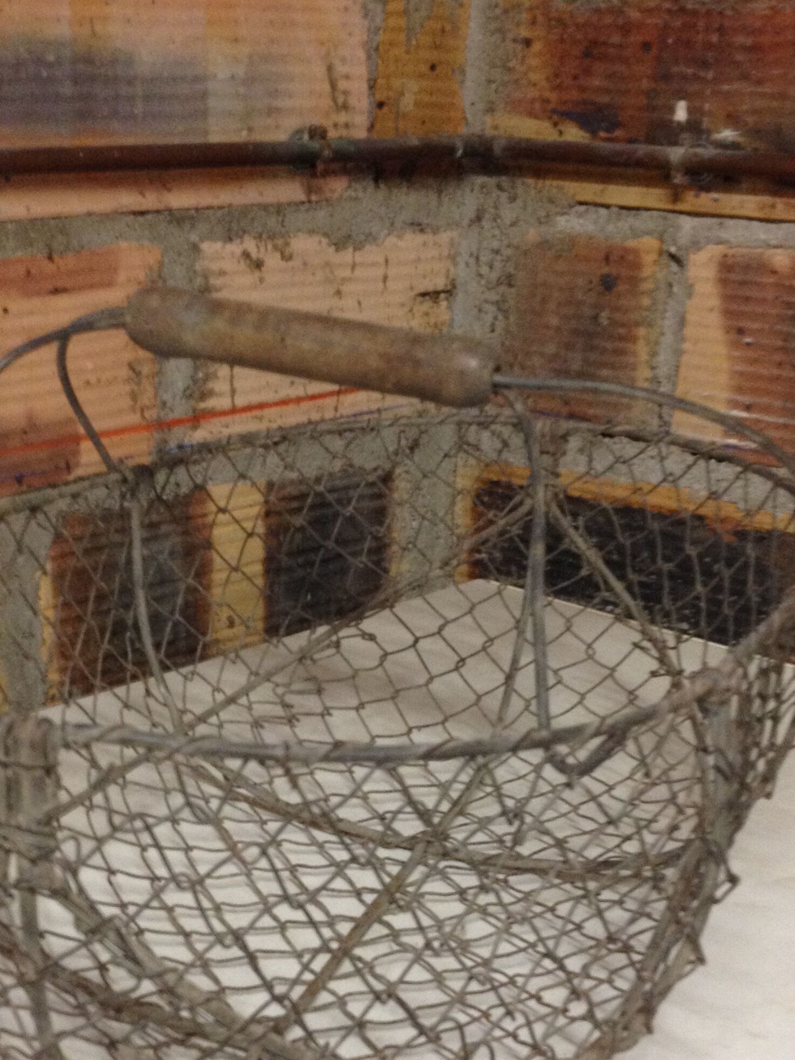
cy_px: 708
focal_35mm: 58
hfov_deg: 25.2
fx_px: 1776
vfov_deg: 32.9
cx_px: 332
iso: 200
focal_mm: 4.28
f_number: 2.4
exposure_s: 1/20
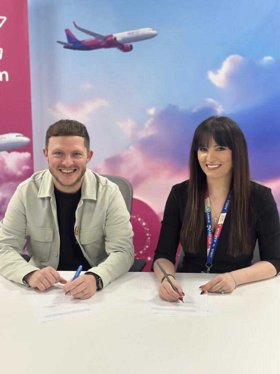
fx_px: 518
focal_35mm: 48
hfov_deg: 30.3
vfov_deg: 39.7
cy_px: 187
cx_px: 140
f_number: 1.78
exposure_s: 1/100
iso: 160
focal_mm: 6.86
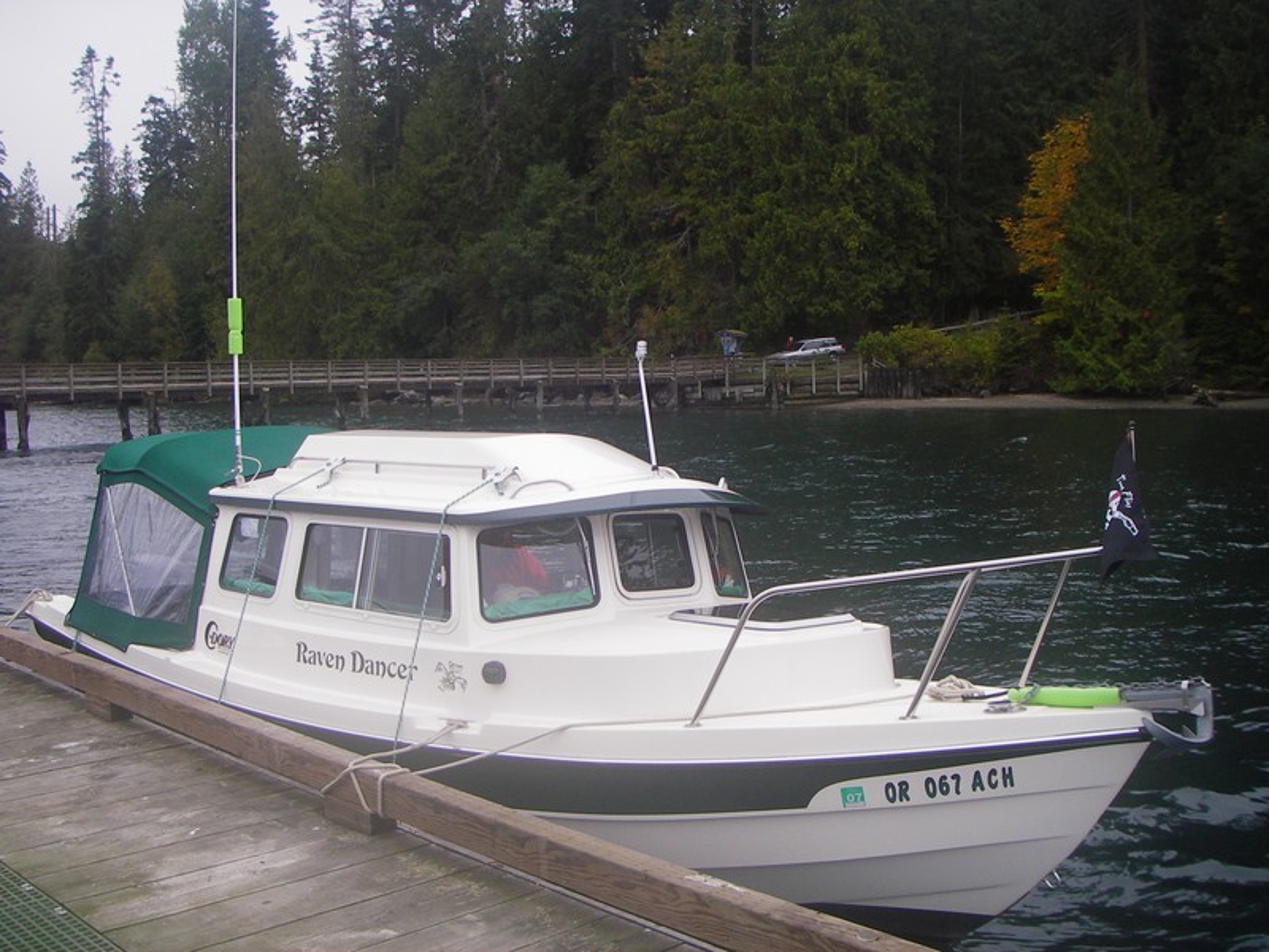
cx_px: 634
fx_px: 1393
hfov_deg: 49.0
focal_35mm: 38
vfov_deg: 37.7
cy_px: 476
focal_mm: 6.3
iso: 50
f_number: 3.3
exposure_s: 1/200
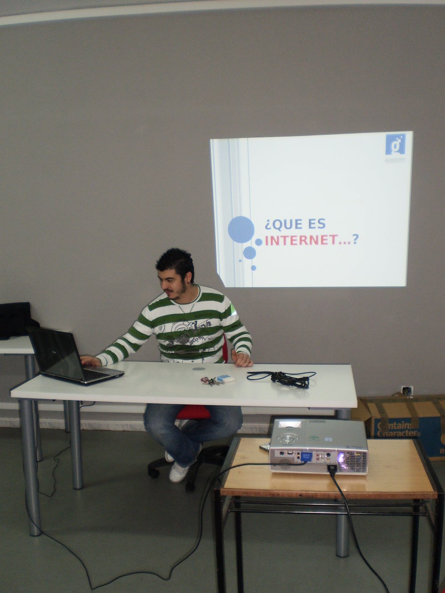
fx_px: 617
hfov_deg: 39.7
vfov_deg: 51.4
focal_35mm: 36
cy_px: 296
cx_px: 222
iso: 125
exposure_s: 1/30
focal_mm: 6.3
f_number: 3.1
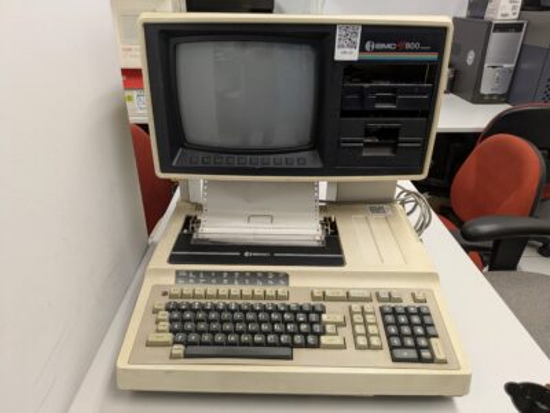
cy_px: 206
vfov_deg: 54.9
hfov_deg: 69.4
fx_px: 397
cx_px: 275
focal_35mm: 25
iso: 129
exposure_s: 1/40
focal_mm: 5.43
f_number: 1.89
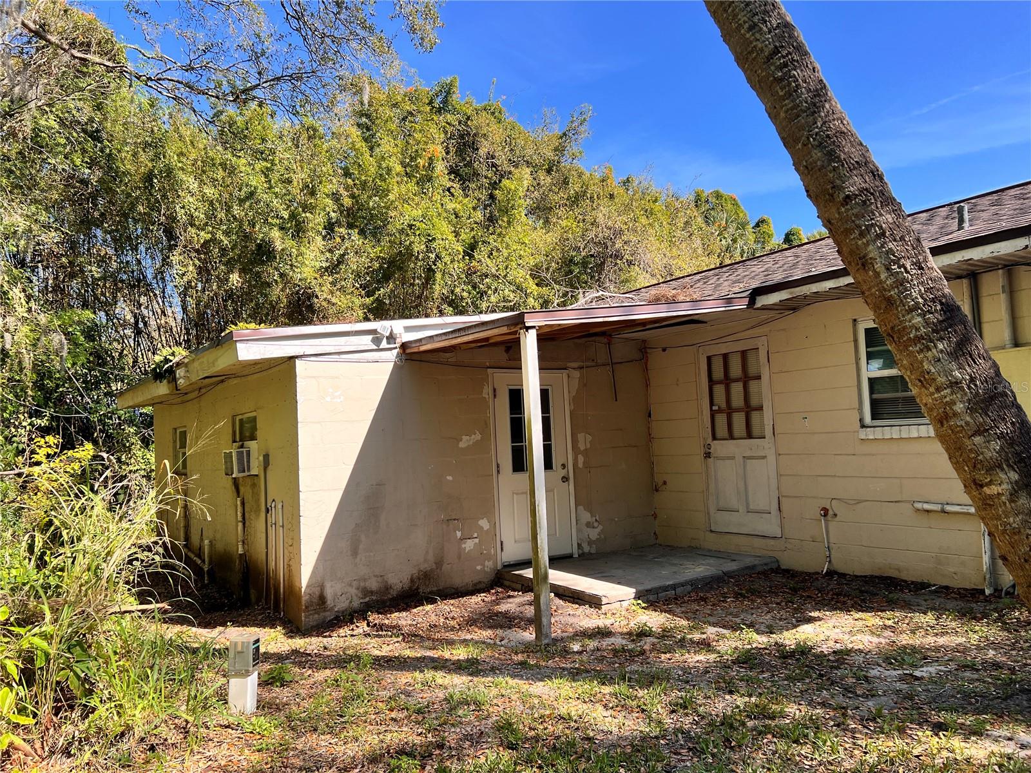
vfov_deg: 53.1
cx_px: 516
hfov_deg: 67.3
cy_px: 386
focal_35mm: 26
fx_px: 774
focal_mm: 5.7
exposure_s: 1/1266
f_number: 1.5
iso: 50
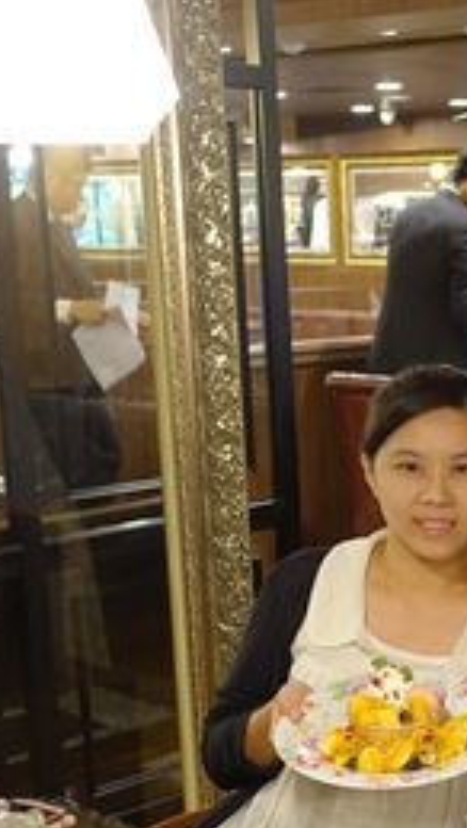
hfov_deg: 16.3
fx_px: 1495
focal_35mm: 68
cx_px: 688
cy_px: 563
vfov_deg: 30.7
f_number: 1.8
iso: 500
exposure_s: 1/30
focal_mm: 8.8
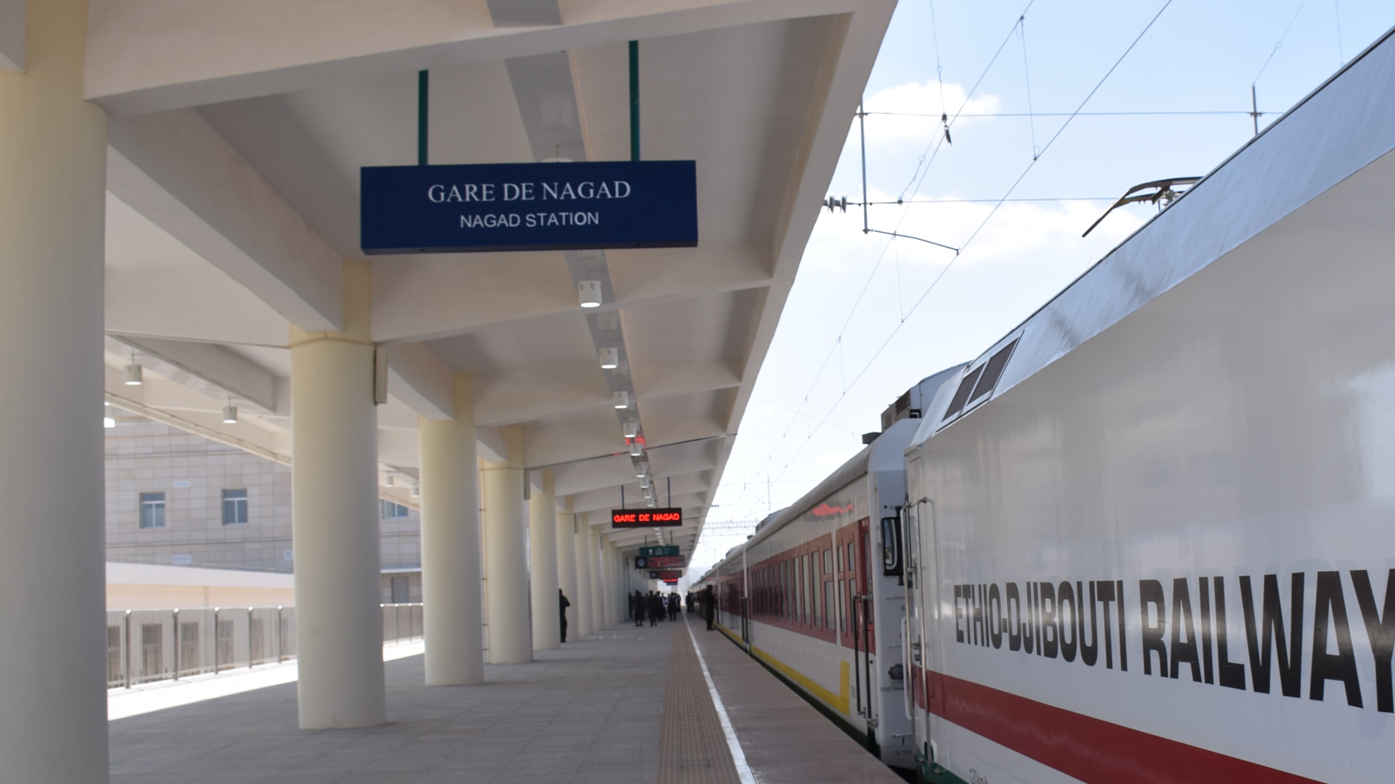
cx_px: 885
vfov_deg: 28.3
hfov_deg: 47.8
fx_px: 1554
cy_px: 418
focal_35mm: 42
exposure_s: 1/250
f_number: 8
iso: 100
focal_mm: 18
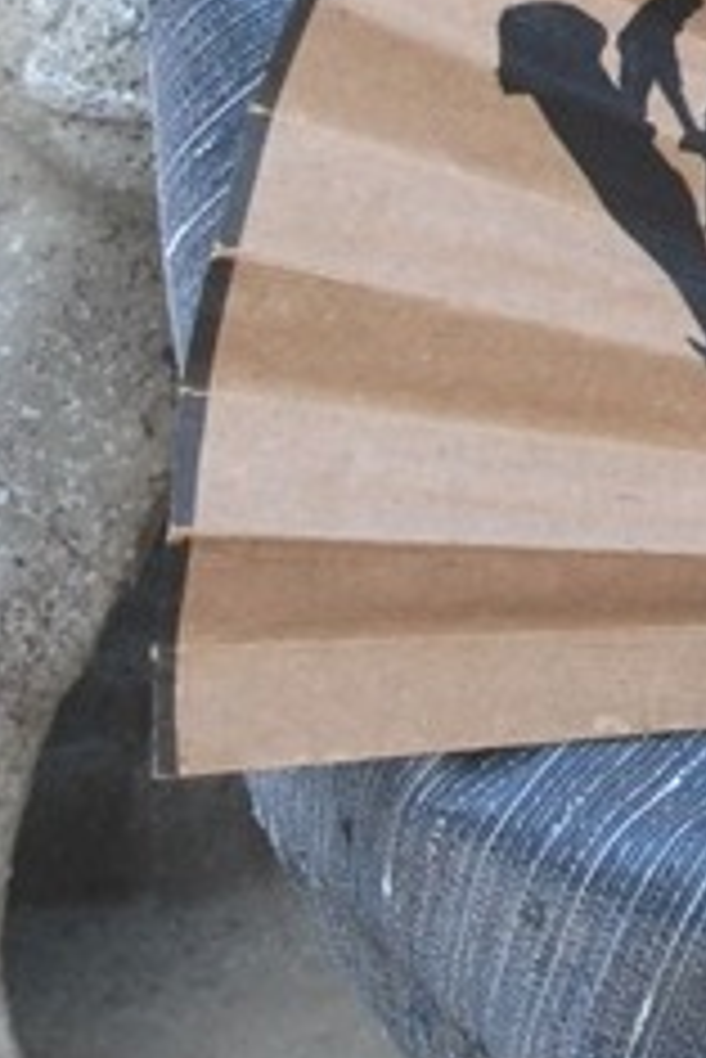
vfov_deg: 11.7
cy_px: -432
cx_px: 1464
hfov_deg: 7.7
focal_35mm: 170
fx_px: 4993
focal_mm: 26
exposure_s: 1/125
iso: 800
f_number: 8
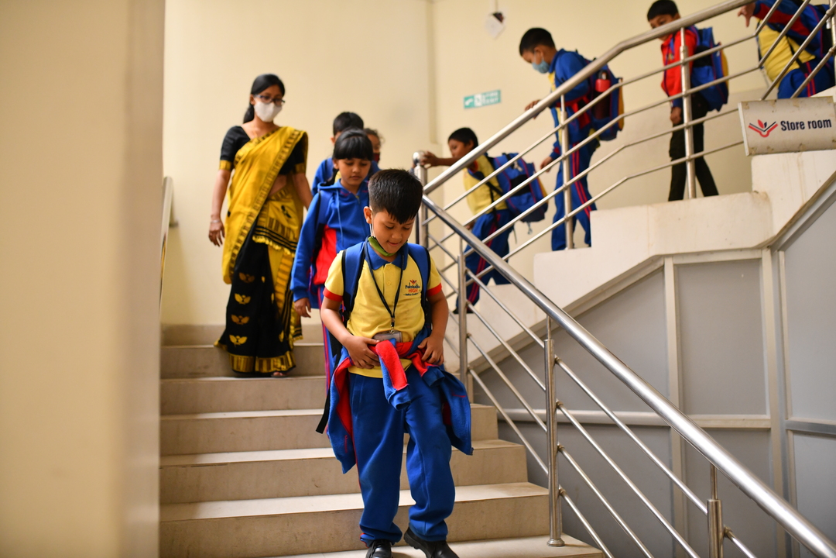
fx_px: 813
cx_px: 418
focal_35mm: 35
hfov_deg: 54.4
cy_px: 279
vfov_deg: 37.9
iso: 1600
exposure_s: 1/250
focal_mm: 35
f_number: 2.5
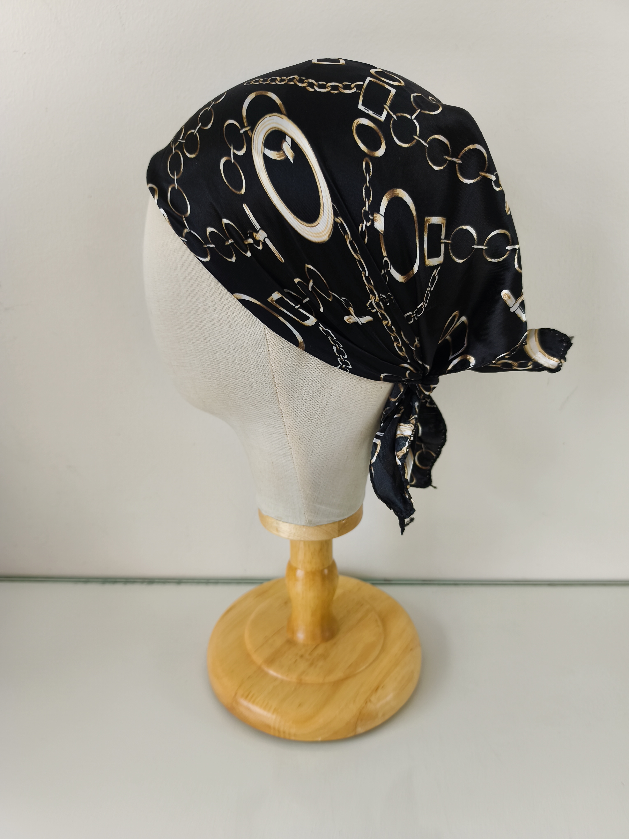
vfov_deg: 73.9
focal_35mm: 23
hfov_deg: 58.9
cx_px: 314
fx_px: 557
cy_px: 420
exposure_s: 1/20
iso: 50
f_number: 1.65
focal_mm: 6.14
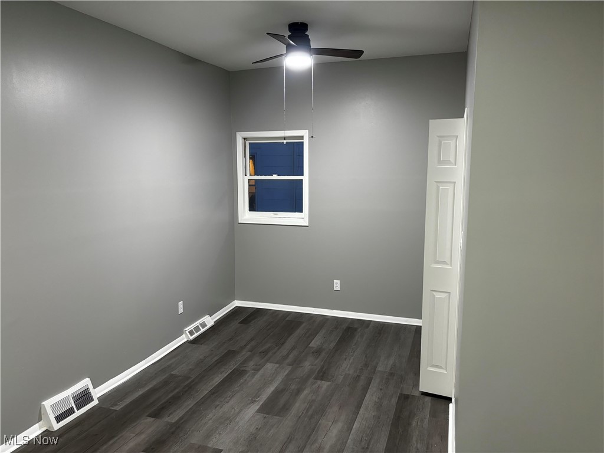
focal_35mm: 26
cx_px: 302
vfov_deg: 53.1
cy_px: 226
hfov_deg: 67.3
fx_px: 454
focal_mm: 5.96
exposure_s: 1/60
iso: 200
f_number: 1.6
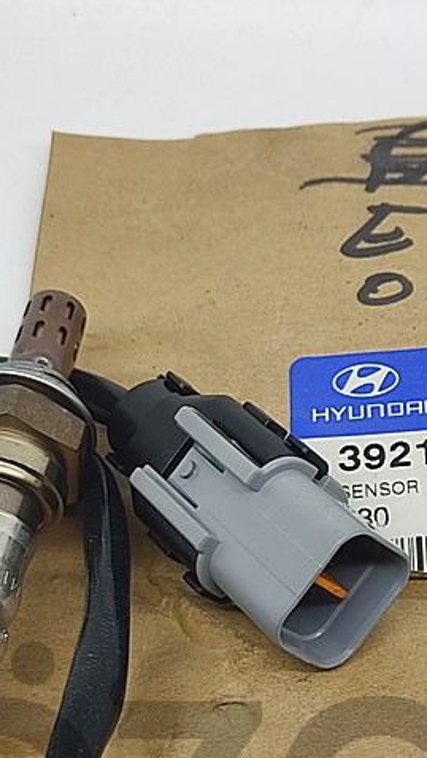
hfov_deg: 15.5
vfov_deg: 27.1
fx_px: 1549
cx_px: 406
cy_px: 581
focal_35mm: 77
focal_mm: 4.74
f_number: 1.79
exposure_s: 1/100
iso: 138
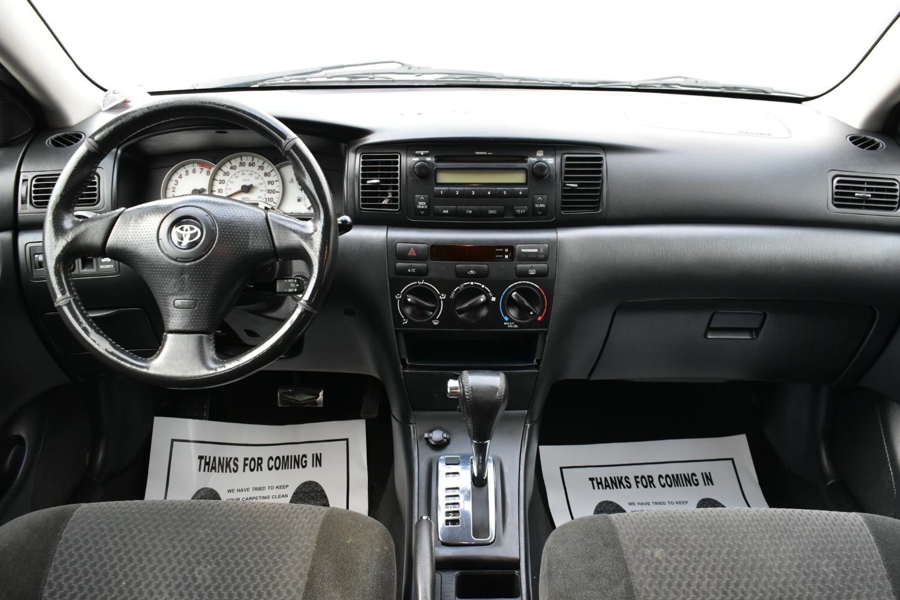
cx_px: 457
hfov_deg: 57.9
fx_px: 813
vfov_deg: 40.5
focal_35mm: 33
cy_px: 295
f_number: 6.3
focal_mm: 21
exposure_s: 1/15
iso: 1250
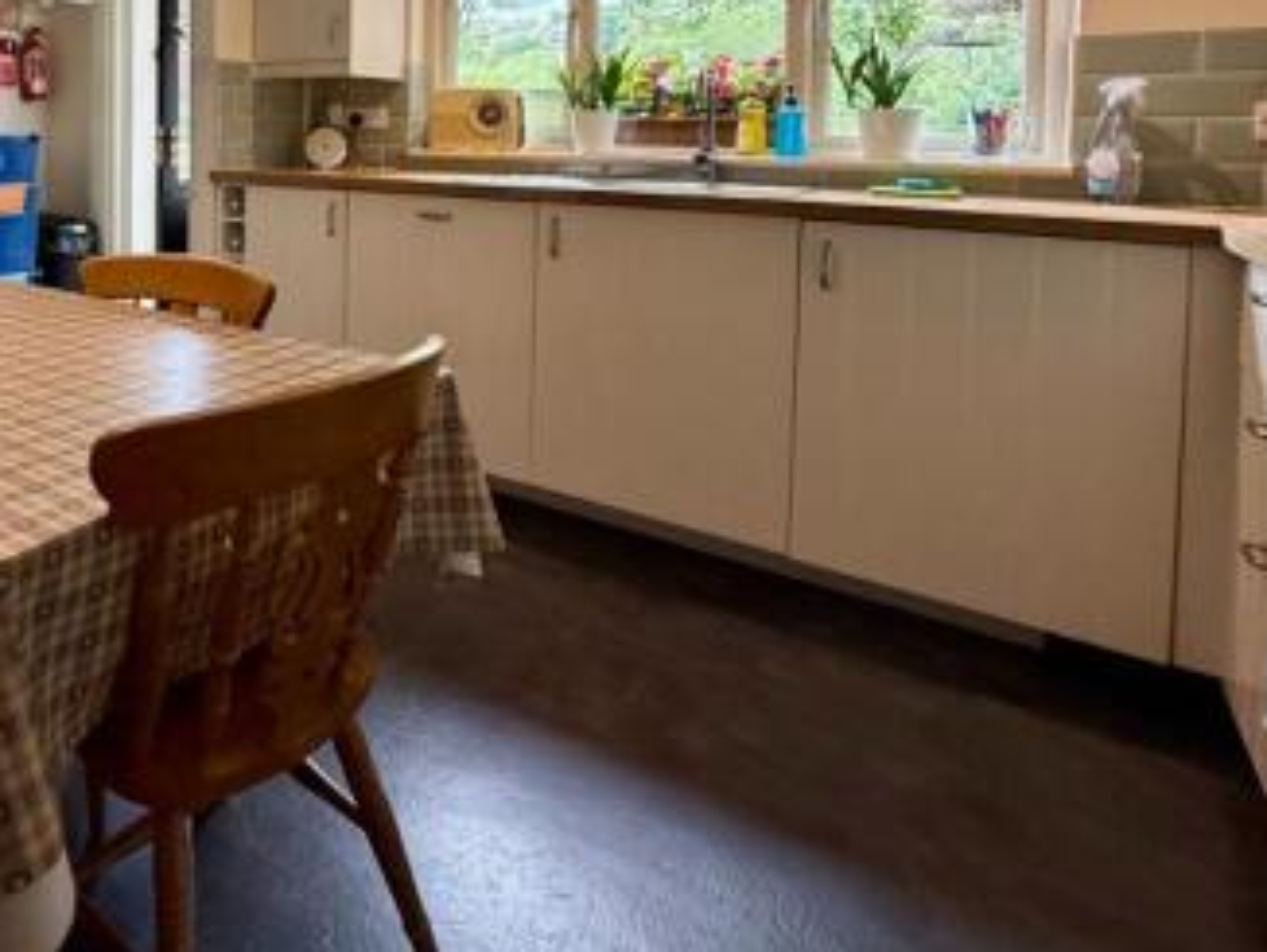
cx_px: 161
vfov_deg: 50.7
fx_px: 916
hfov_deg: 60.4
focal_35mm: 25
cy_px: 157
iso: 160
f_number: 2.2
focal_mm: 2.22
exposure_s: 1/99
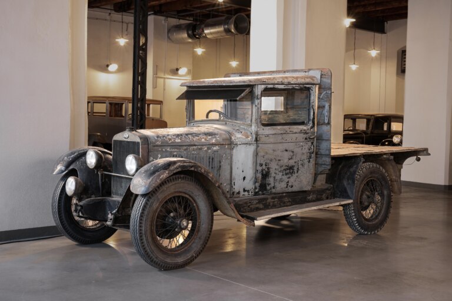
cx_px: 226
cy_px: 150
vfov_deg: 28.1
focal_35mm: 48
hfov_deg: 41.1
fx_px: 603
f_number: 9
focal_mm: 48
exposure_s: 1
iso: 100
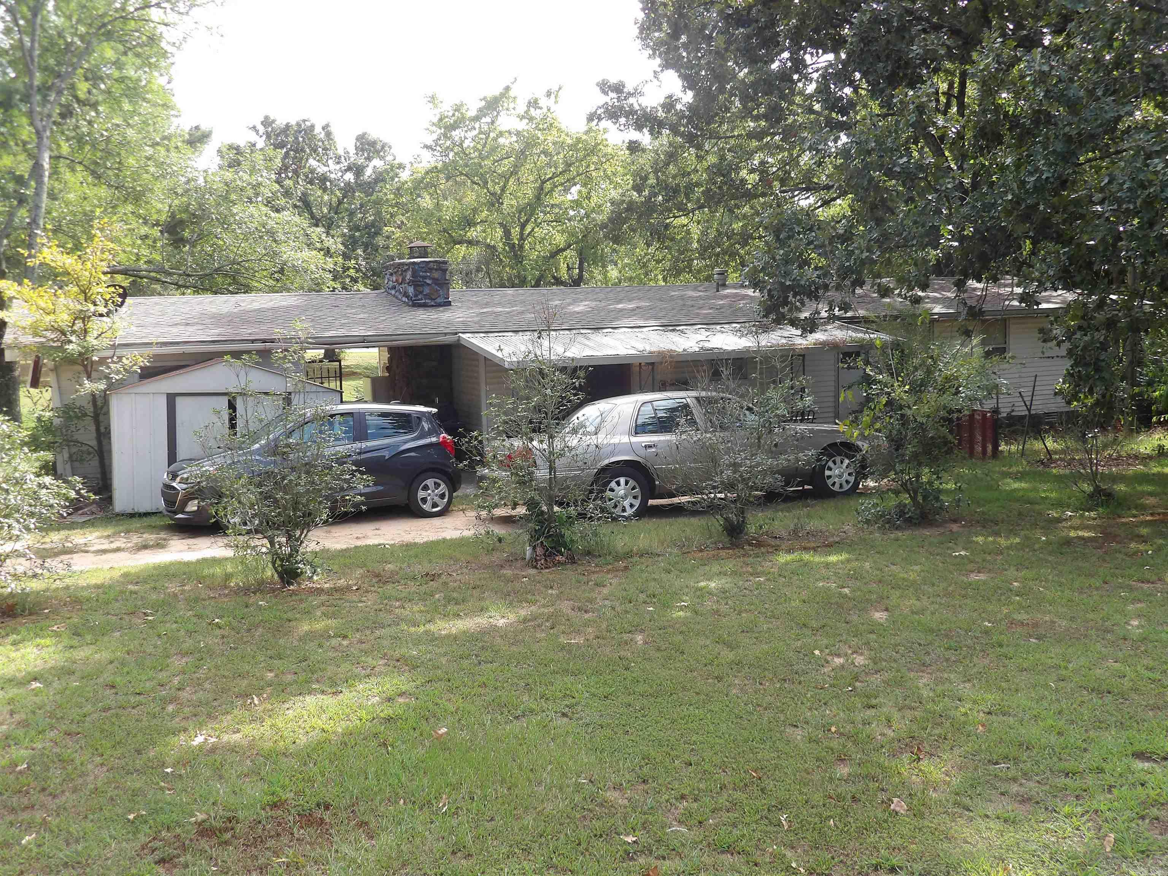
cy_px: 438
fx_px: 1113
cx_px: 584
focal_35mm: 33
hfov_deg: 55.4
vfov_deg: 42.9
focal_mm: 5.9
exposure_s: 1/199
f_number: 3.6
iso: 100
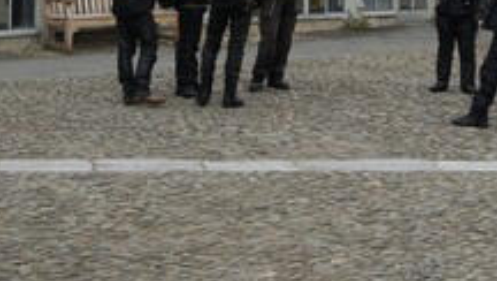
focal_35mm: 126
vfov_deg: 9.3
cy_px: -187
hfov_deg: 17.0
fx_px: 1656
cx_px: 313
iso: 200
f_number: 4.5
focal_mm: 27
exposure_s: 1/320
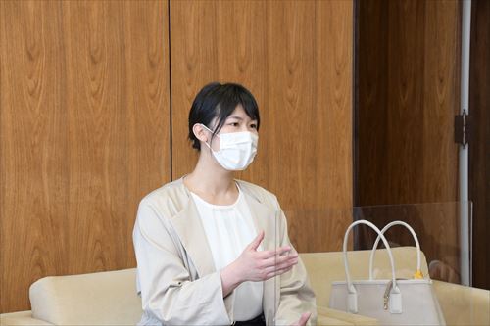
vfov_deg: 14.0
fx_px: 1327
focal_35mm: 98
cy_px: 163
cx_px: 245
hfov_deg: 20.9
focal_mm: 65
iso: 2000
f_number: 8
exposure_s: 1/250
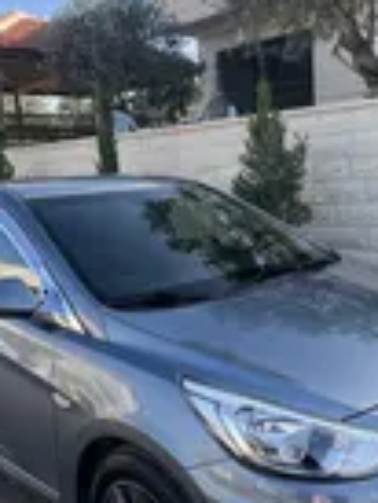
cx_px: 246
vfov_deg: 48.9
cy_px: 253
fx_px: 552
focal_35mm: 38
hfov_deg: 37.4
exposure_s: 1/394
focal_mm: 1.57
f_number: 1.8
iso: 32
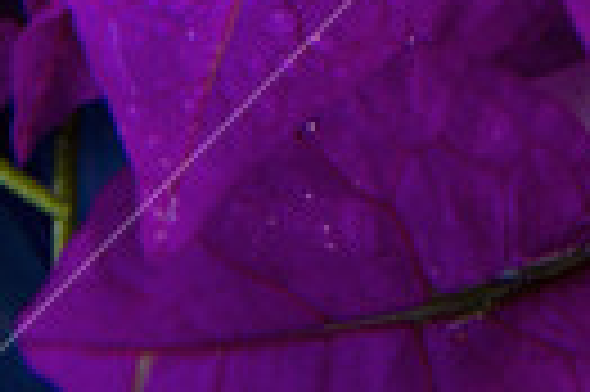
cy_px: -982
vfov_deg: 2.9
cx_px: 1331
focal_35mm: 469
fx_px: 7677
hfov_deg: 4.3
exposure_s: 1/100
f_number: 8
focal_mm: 60
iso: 100
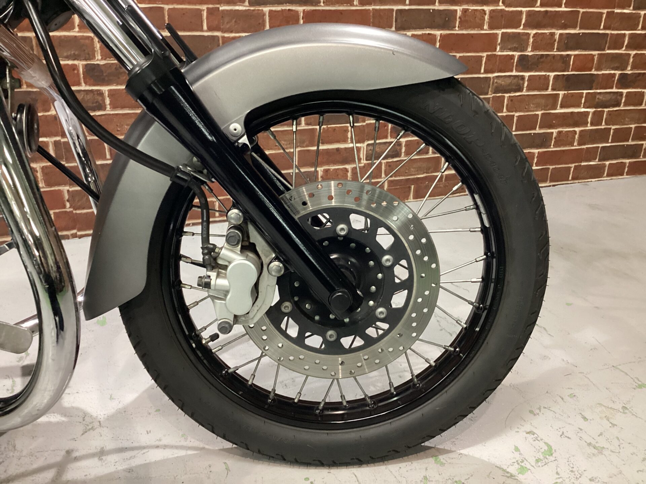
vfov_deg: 45.4
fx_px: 579
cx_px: 323
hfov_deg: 58.4
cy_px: 242
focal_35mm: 31
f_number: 2.4
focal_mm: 3.3
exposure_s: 1/60
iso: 320
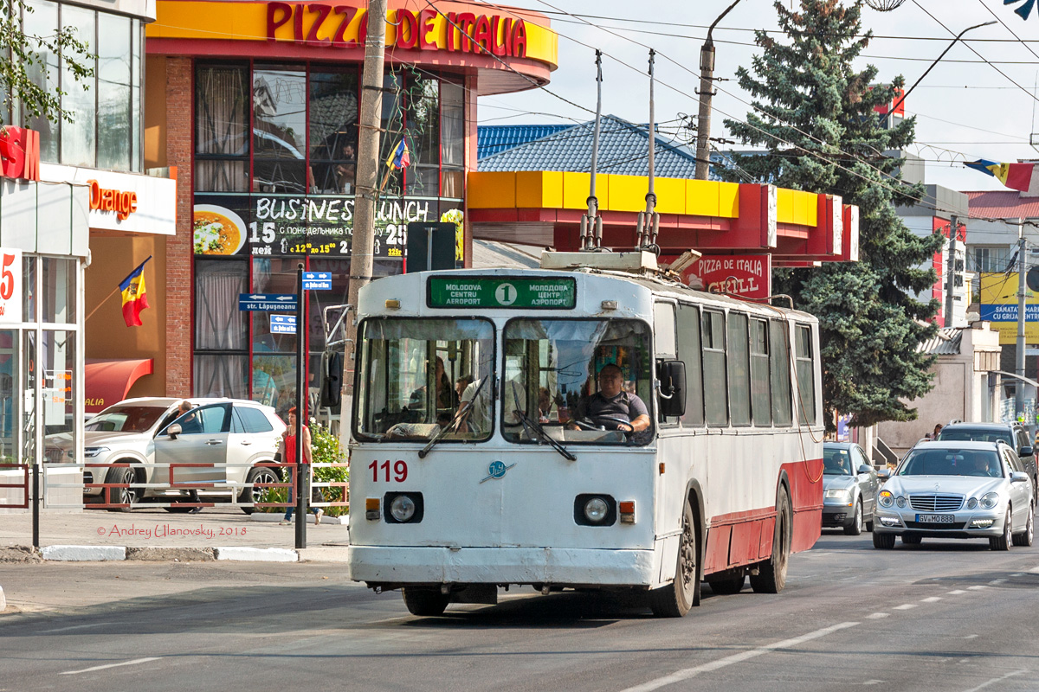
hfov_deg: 15.2
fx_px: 3896
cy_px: 346
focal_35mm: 135
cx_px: 520
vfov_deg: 10.2
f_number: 8
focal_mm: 90
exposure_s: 1/320
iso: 200
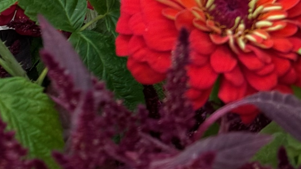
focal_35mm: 147
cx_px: -44
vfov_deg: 7.3
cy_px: -340
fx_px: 1174
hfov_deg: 14.2
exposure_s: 1/120
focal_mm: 6.76
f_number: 1.78
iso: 80
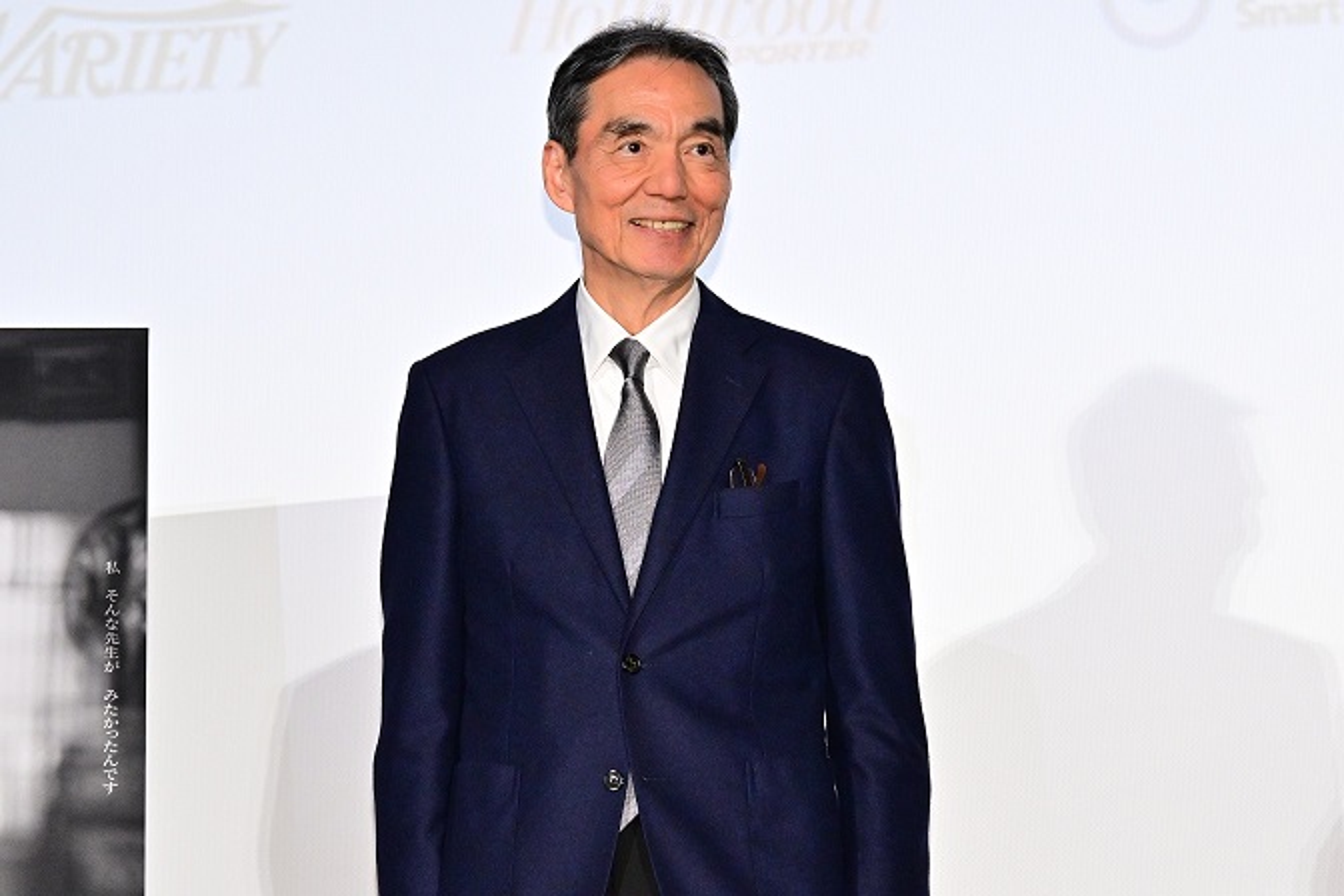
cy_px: 448
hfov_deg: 14.0
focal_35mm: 147
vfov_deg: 9.3
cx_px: 672
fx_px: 5488
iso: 3200
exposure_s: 1/200
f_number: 6.3
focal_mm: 98
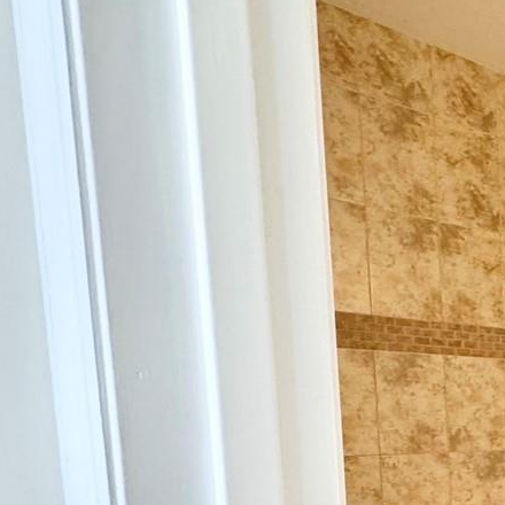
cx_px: 823
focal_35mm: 45
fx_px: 743
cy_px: 494
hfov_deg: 24.8
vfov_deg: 34.5
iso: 250
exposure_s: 1/120
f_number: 2.2
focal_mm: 2.22
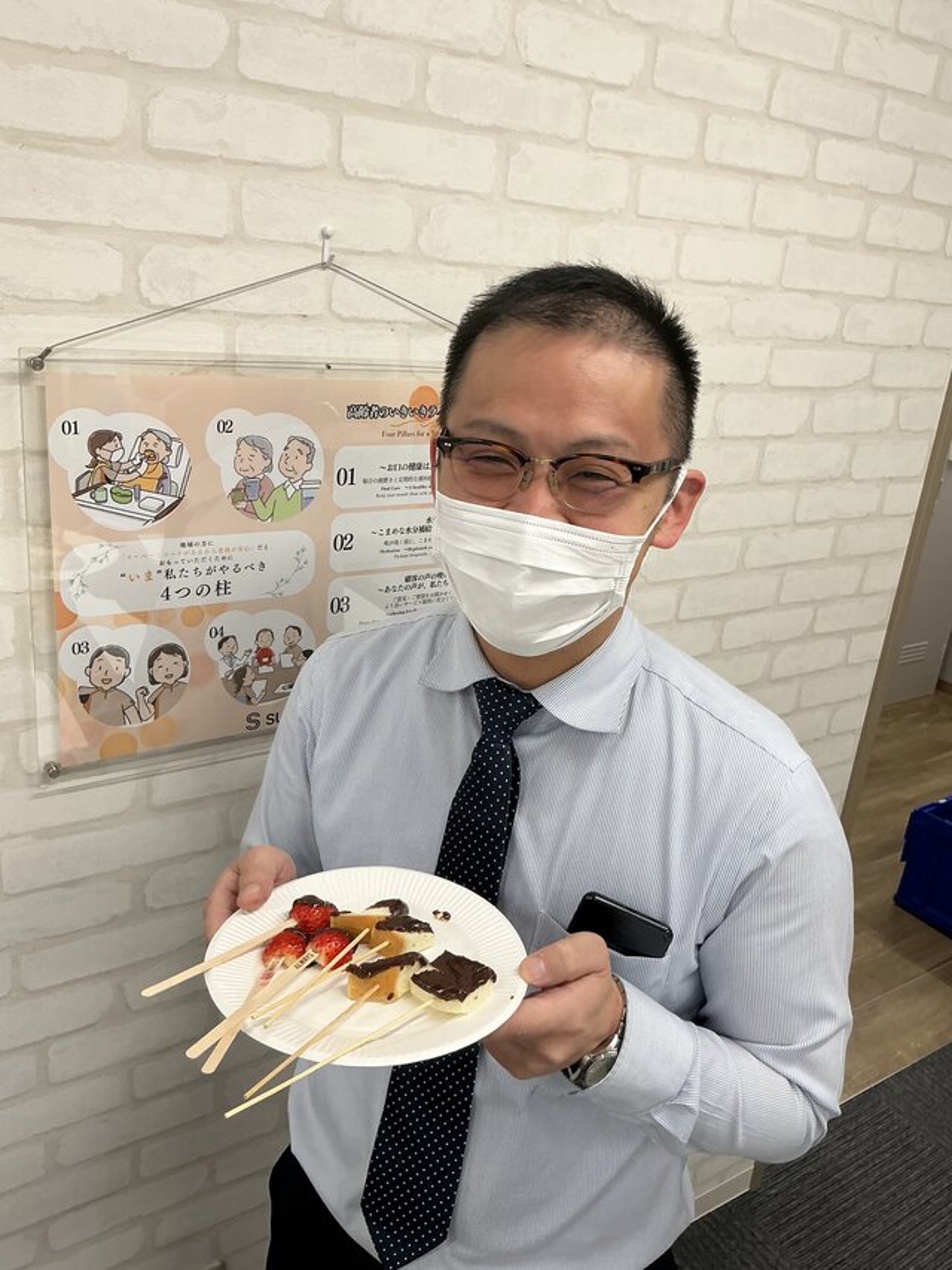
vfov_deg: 61.7
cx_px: 476
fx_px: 1064
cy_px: 635
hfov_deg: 48.2
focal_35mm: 29
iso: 40
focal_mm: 3
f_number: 1.8
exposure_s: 1/100
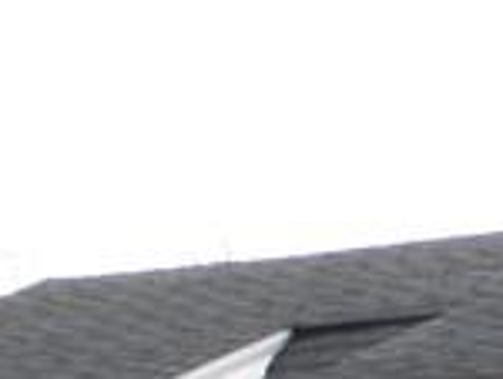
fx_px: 2780
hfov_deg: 9.7
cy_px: 1241
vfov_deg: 6.8
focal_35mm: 191
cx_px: 986
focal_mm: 5
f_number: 3.5
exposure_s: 1/80
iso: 100
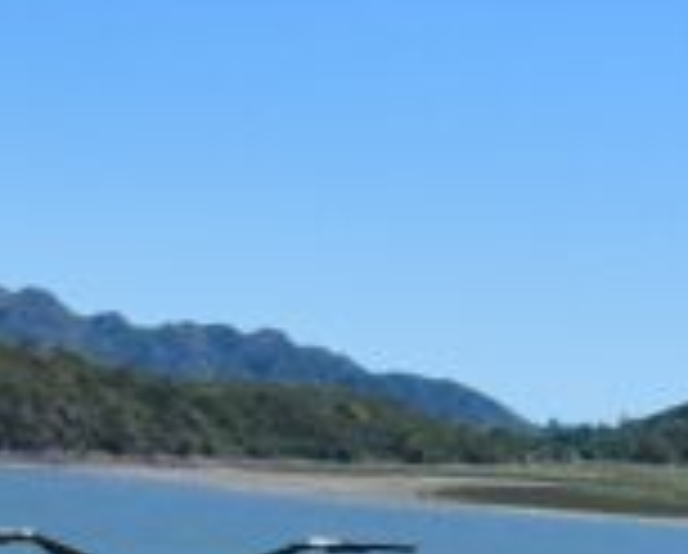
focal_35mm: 179
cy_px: 716
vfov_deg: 8.5
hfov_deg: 10.7
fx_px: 3652
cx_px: 598
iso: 640
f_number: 16
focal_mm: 26
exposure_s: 1/1000
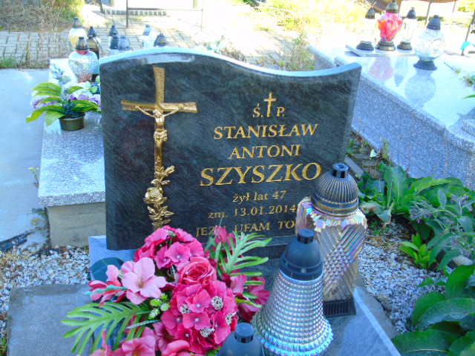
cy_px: 178
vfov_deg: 36.0
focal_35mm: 40
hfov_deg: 46.8
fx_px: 549
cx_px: 238
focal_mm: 7.1
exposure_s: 1/50
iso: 80
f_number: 3.9
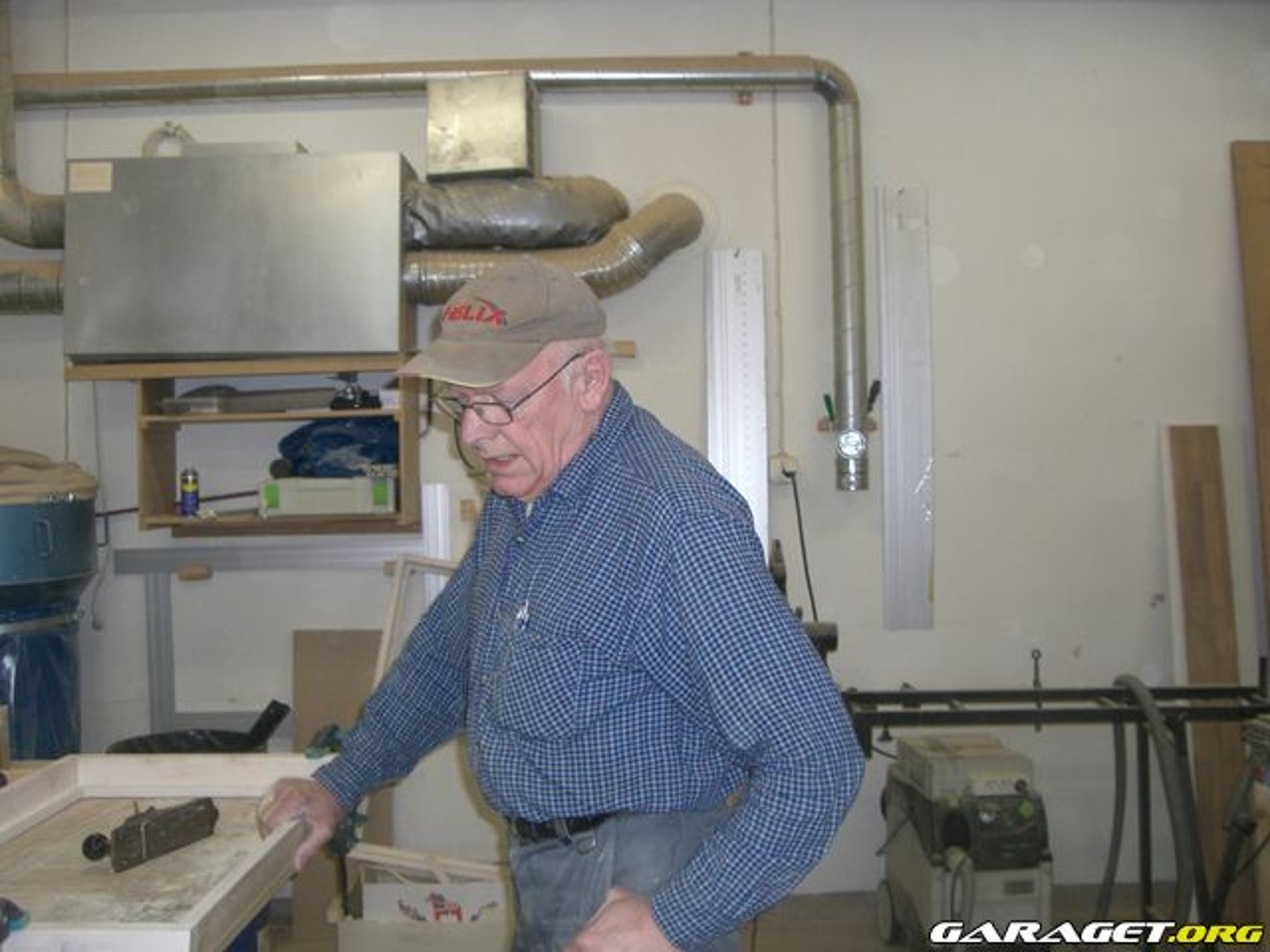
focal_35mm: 38
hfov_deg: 49.0
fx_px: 1394
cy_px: 476
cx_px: 635
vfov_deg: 37.7
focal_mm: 6.2
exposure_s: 1/60
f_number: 2.7
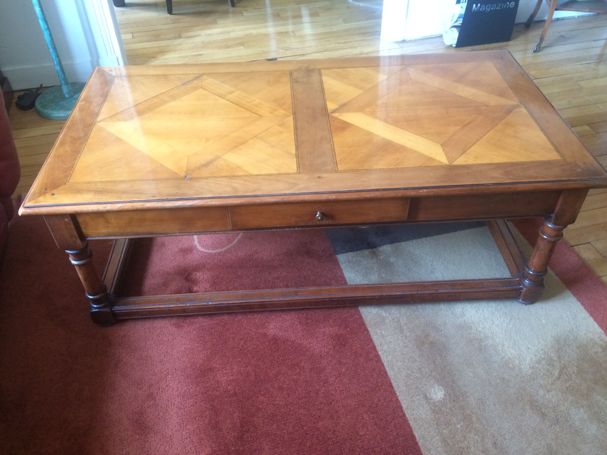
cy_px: 228
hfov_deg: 61.7
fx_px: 509
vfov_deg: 48.2
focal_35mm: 29
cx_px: 304
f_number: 2.2
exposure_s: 1/33
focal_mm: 4.15
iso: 320
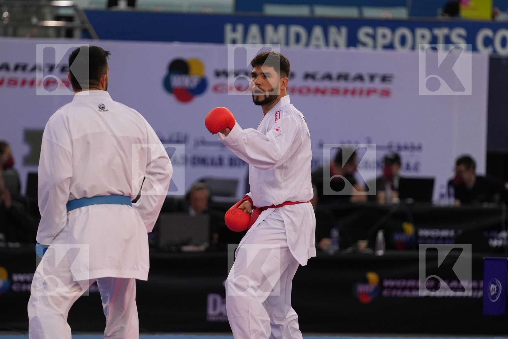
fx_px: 4233
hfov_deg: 6.9
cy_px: 170
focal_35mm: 300
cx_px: 254
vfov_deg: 4.6
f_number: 2.8
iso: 1600
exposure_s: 1/1000
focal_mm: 200
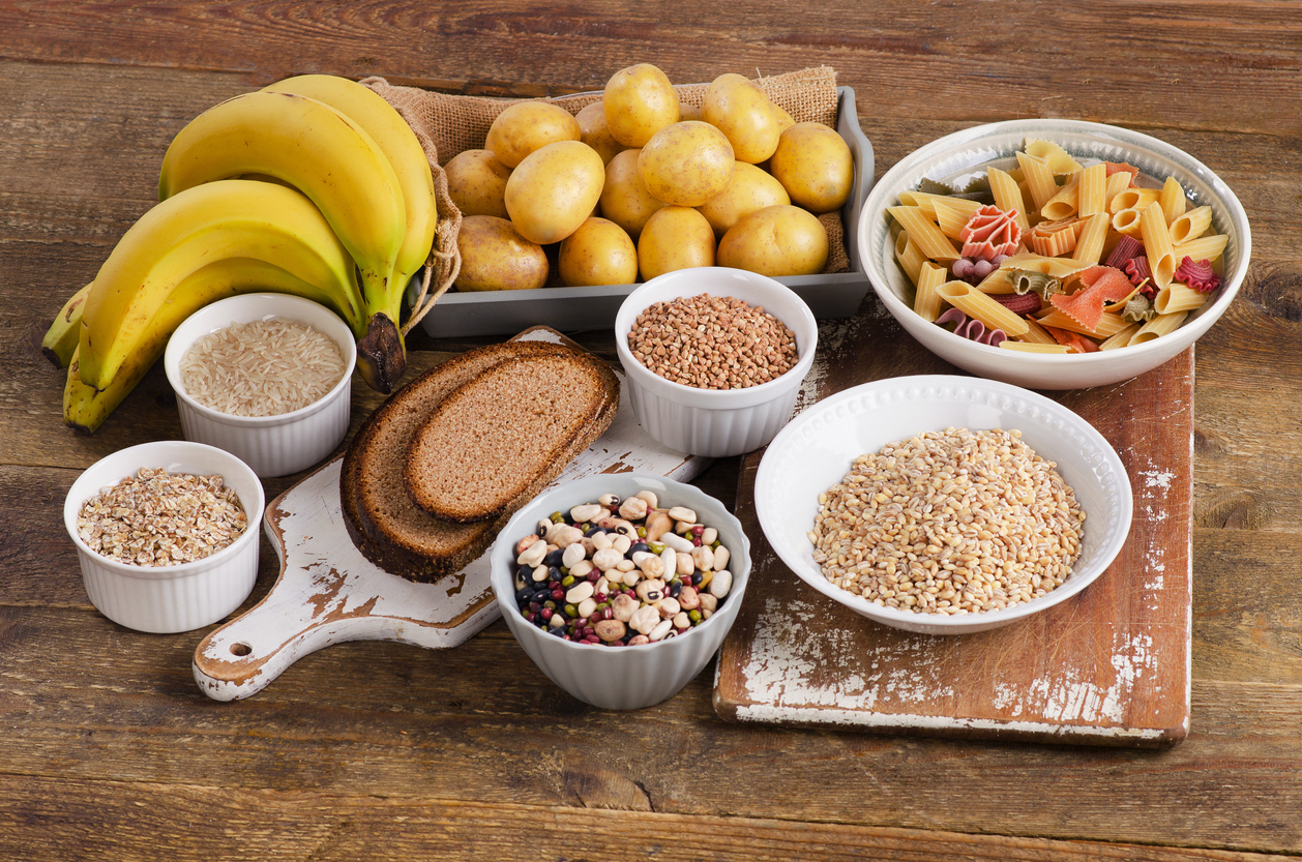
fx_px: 4601
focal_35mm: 128
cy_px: 431
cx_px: 651
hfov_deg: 16.1
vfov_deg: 10.7
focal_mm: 85
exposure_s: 1/200
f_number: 9
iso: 100
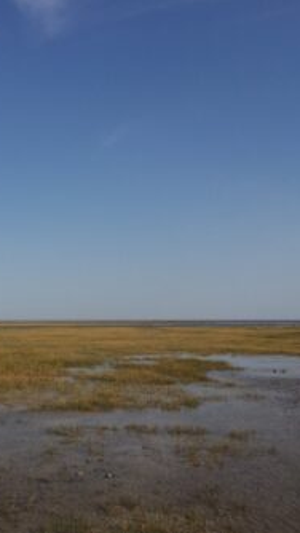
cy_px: 265
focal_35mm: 44
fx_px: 622
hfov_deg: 26.5
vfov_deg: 46.4
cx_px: 54
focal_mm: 4.12
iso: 32
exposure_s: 1/2933
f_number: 2.2
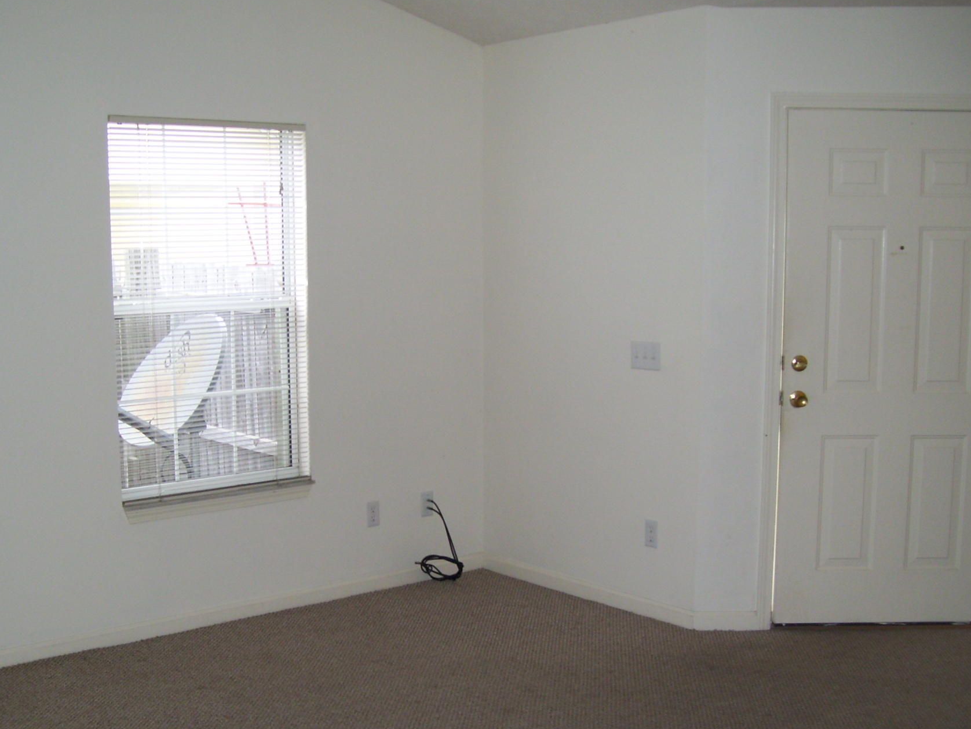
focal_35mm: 44
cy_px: 437
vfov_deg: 32.8
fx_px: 1234
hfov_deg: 42.7
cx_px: 389
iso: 100
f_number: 2.7
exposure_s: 1/60
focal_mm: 6
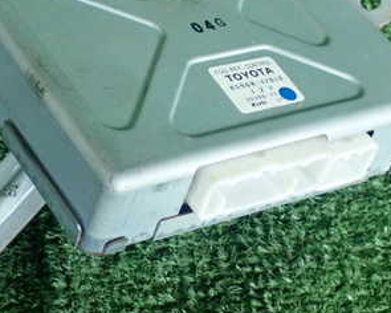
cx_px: 151
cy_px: 98
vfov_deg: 13.6
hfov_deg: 17.0
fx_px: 1308
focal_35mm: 113
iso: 250
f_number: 3.5
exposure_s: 1/50
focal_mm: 10.29
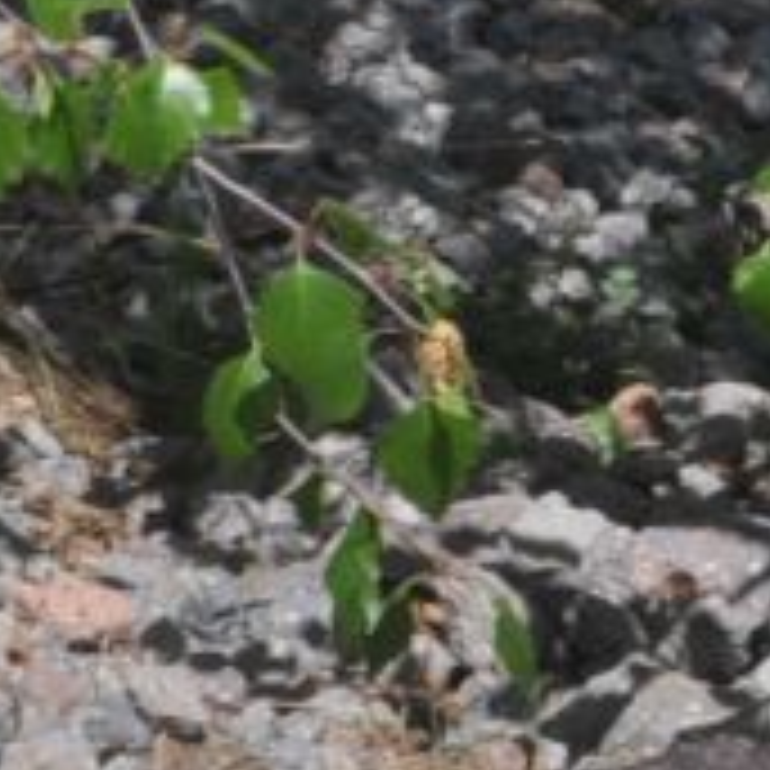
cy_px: -124
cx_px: 2337
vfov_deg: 3.5
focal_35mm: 502
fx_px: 12633
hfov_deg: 3.4
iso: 200
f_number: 18
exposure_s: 1/125
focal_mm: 52
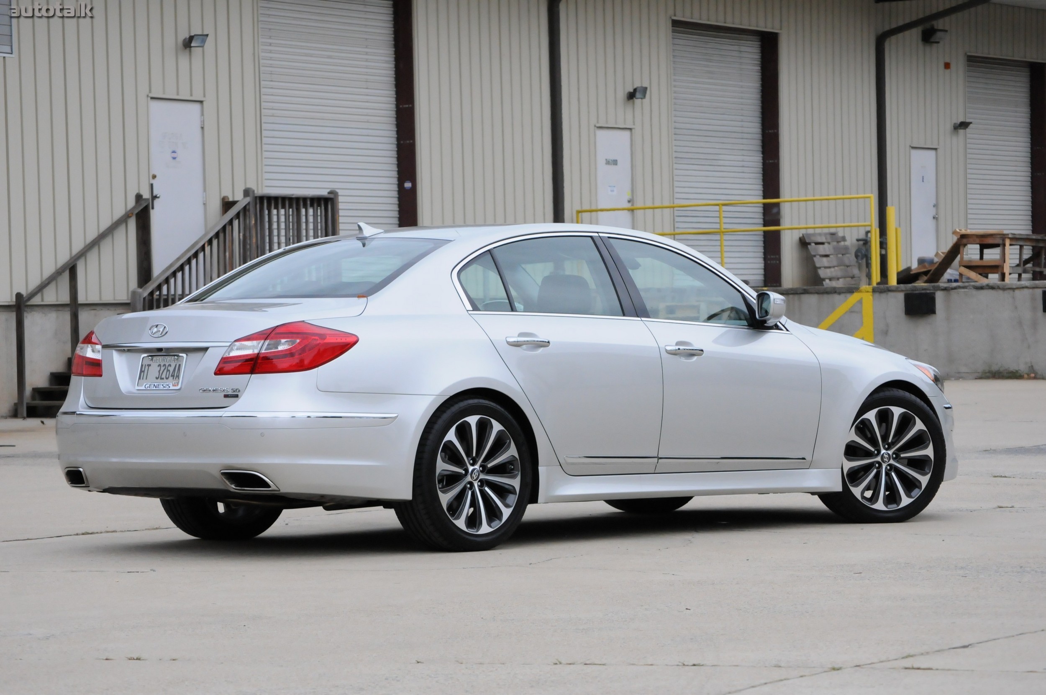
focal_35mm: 108
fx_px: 3134
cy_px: 348
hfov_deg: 18.9
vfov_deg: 12.7
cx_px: 523
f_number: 8
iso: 2000
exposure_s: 1/1600
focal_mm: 72
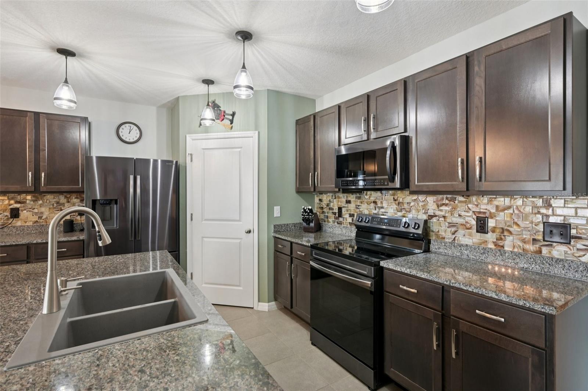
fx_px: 269
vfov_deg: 71.9
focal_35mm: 16
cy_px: 196
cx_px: 294
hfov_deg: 95.0
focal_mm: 16.5
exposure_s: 1/6
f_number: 8
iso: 400
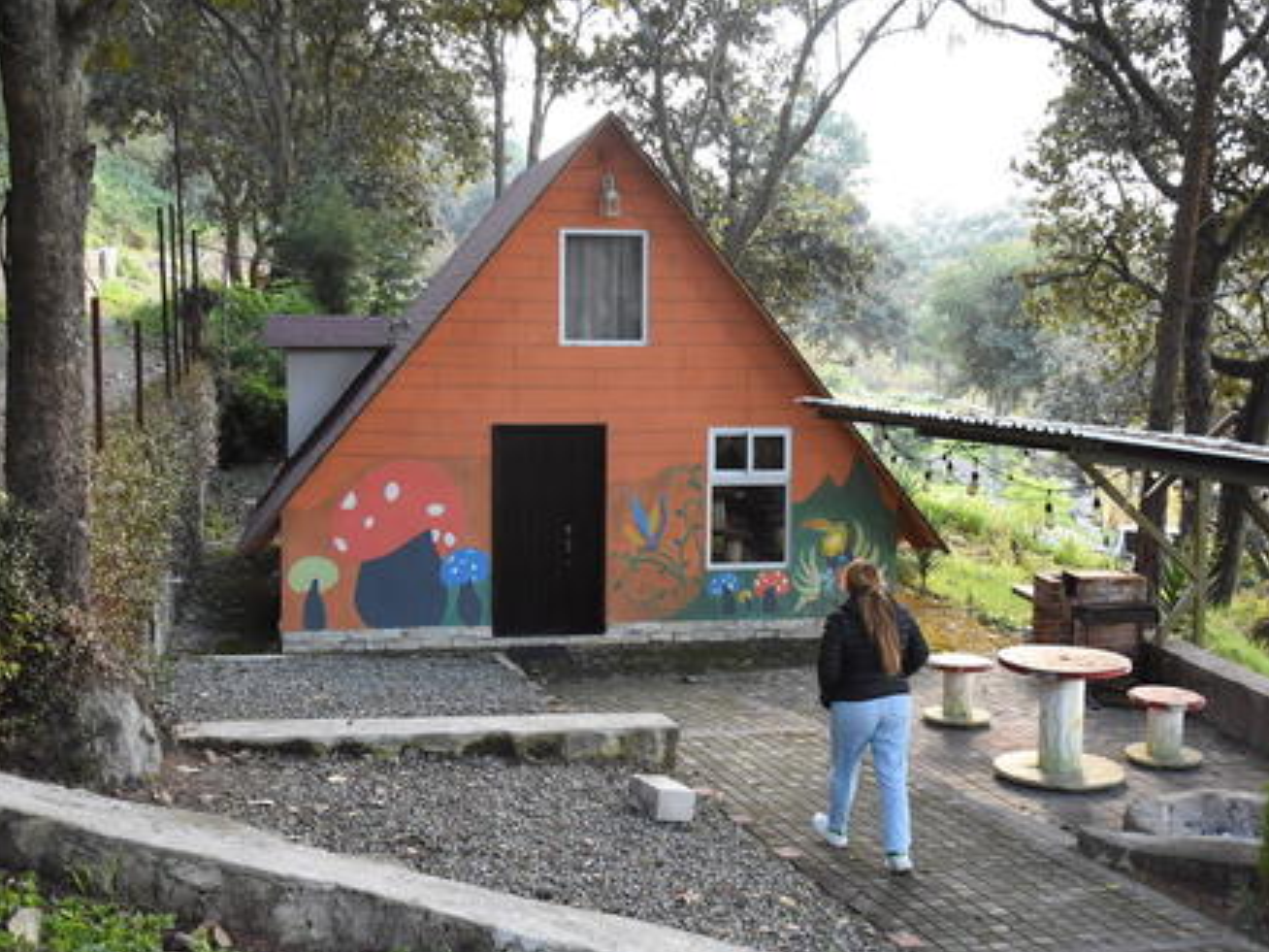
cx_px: 669
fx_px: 1576
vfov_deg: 33.6
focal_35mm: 43
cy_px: 483
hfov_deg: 43.8
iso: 2000
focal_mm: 26
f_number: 5.6
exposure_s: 1/200
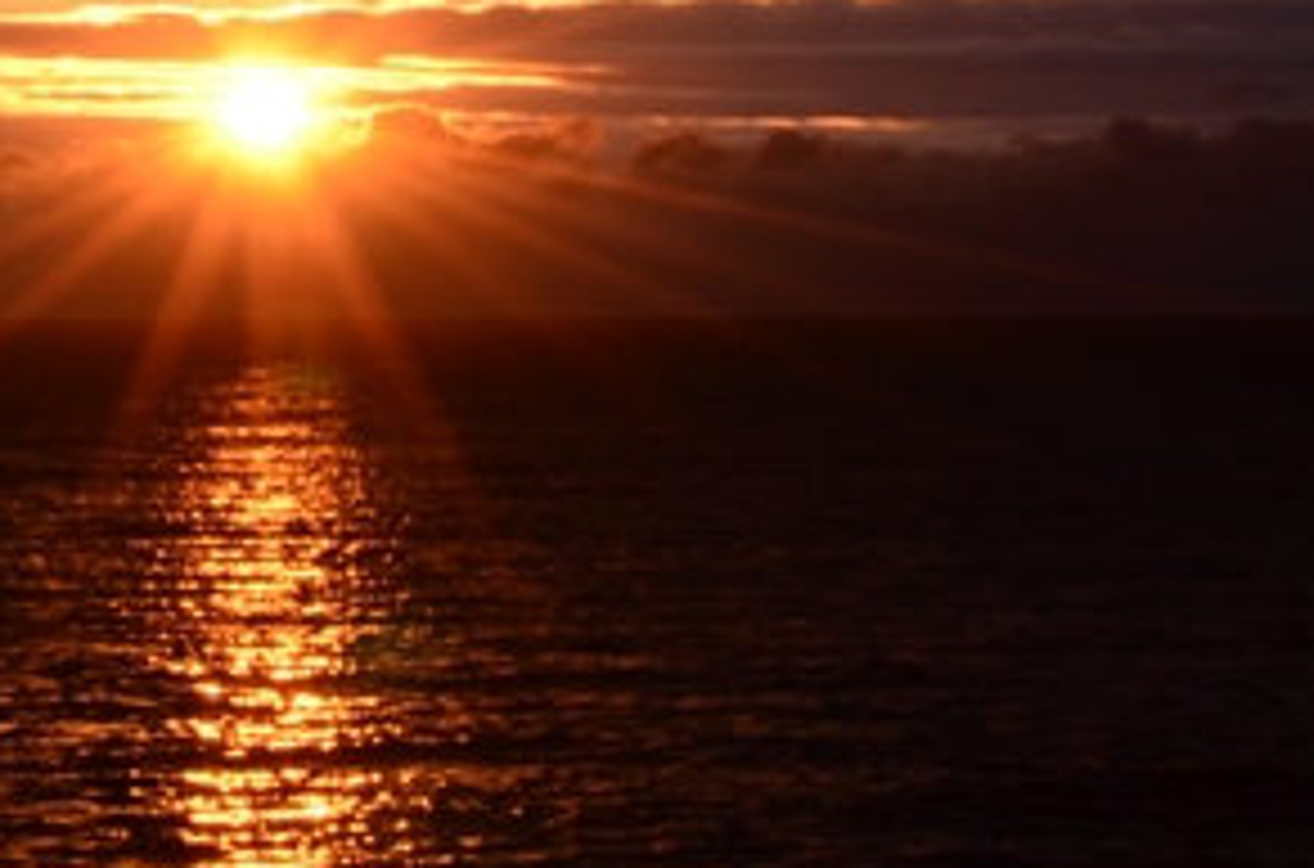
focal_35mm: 151
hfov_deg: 13.5
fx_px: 5497
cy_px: -308
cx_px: 130
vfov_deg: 8.9
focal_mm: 30
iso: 100
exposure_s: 1/30
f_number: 25
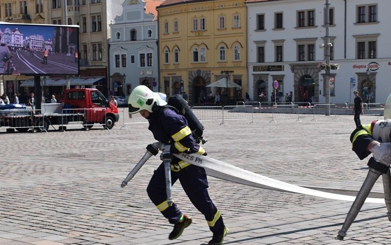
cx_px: 259
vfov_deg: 17.6
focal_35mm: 74
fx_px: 789
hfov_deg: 27.7
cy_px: 172
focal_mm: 34
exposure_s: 1/400
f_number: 10
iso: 200
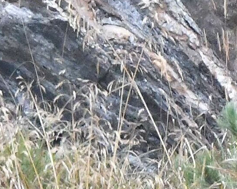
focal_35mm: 3077
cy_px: -108
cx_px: -261
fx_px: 21579
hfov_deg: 0.6
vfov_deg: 0.5
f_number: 5.6
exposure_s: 1/2000
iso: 3200
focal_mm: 500
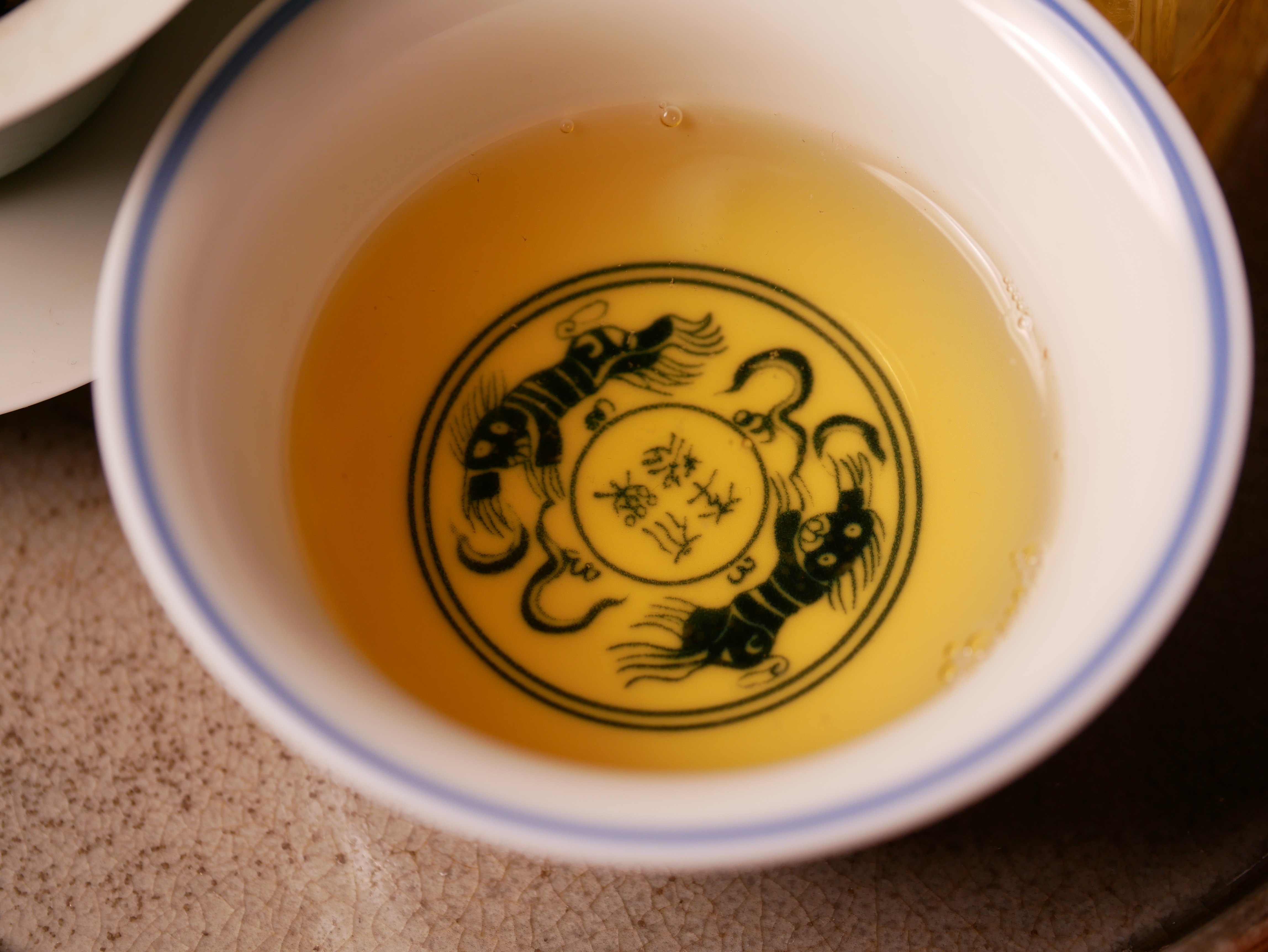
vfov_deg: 16.4
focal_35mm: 90
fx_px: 3298
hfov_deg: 21.8
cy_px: 476
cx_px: 634
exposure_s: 1/100
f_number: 2.8
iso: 200
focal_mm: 45
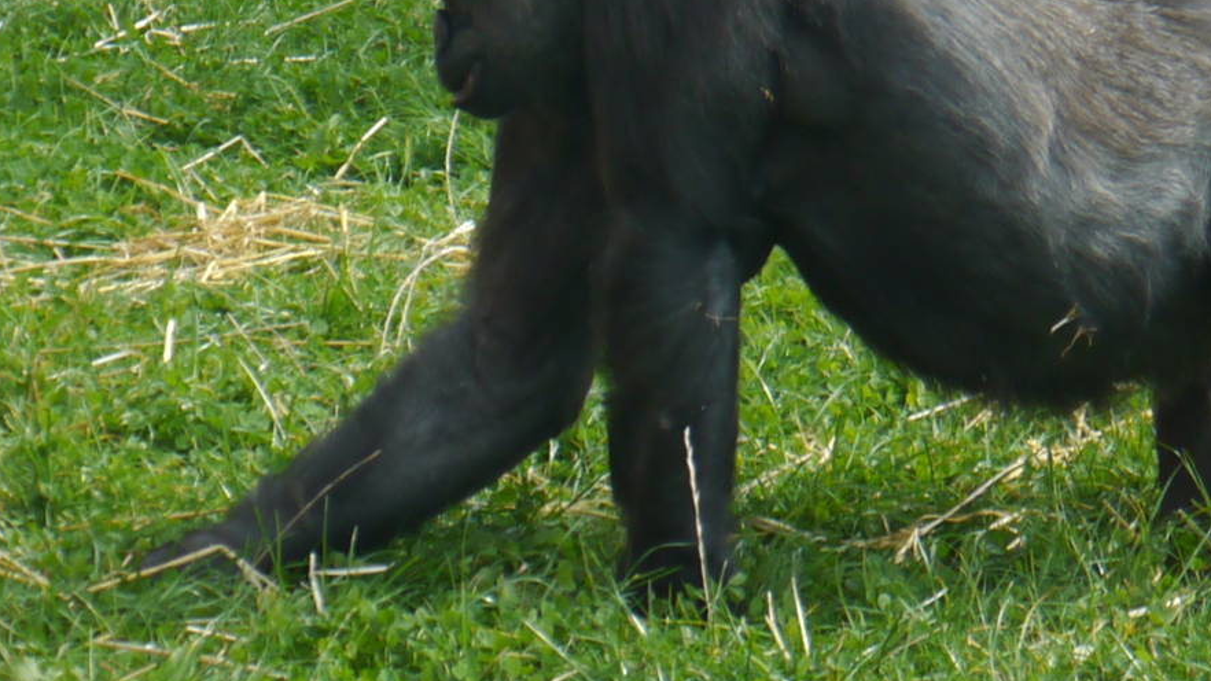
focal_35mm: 166
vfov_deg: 7.3
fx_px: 5330
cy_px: 37
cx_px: 603
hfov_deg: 13.0
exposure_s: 1/160
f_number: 5.6
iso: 160
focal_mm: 42
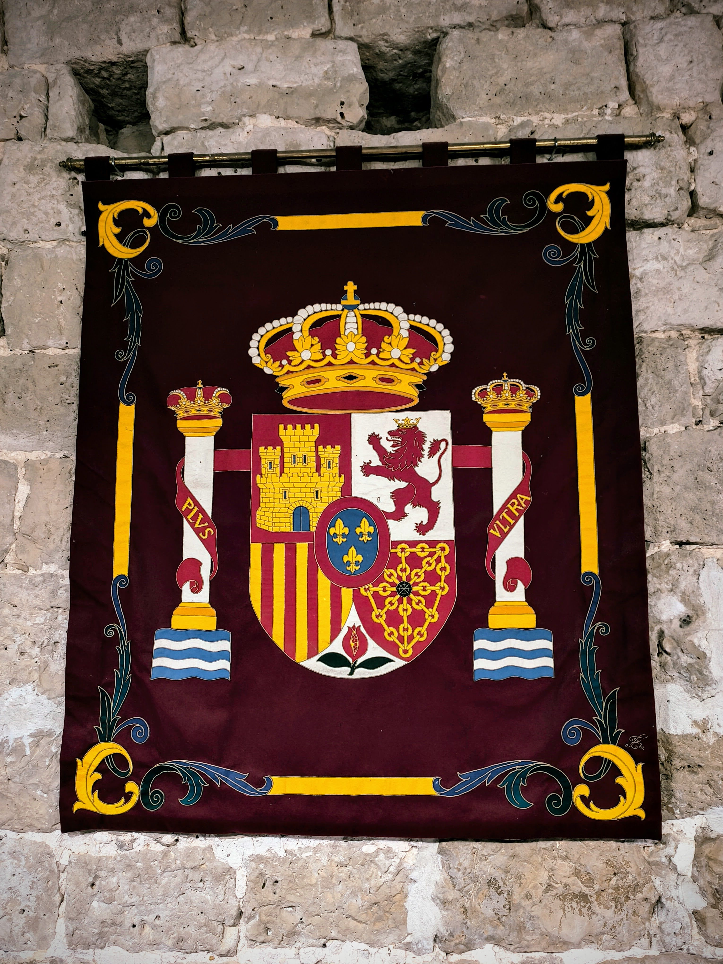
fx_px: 641
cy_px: 482
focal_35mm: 23
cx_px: 362
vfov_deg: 73.9
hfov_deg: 58.9
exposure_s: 1/20
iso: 1600
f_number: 1.65
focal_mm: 6.14
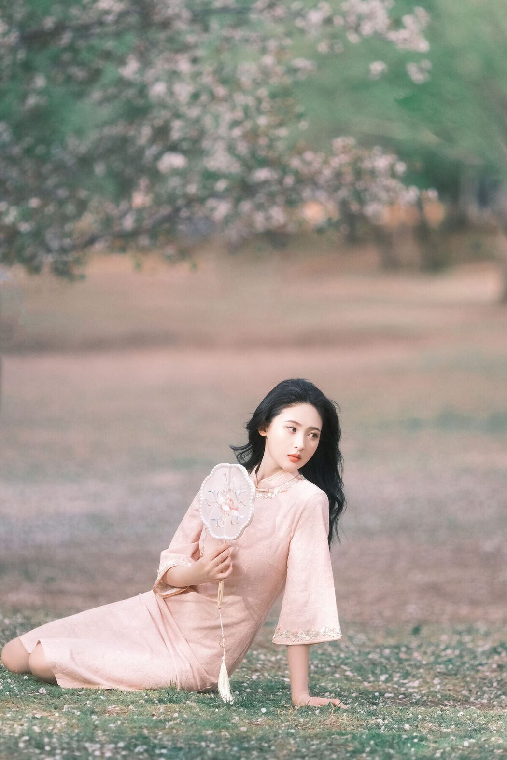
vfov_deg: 10.1
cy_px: 380
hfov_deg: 6.8
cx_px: 254
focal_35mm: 203
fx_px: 4288
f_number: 2
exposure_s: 1/22000
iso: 2500
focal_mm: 135
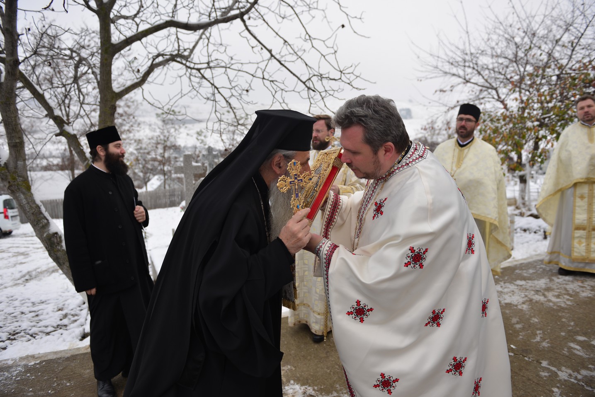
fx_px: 397
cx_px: 298
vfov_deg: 53.2
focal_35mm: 24
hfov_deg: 73.7
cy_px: 198
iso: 100
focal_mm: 24
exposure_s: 1/250
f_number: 2.8
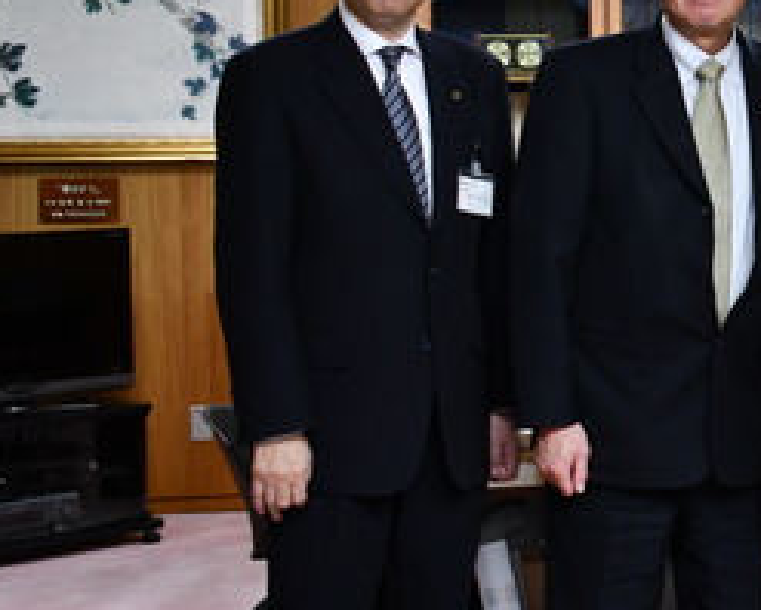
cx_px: 974
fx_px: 2299
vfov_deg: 15.1
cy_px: 186
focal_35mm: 102
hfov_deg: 17.7
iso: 1250
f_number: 4
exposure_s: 1/125
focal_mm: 28
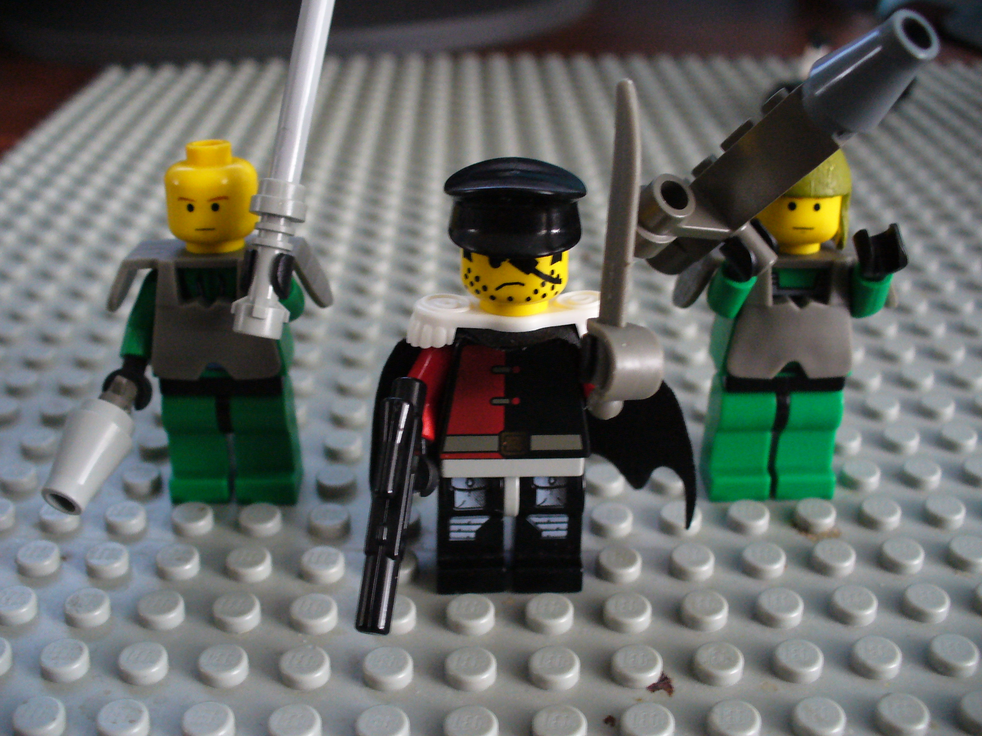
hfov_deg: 50.1
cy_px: 368
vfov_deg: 38.7
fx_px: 1050
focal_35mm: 37
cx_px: 491
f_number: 2.8
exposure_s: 1/8
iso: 200
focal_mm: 6.1
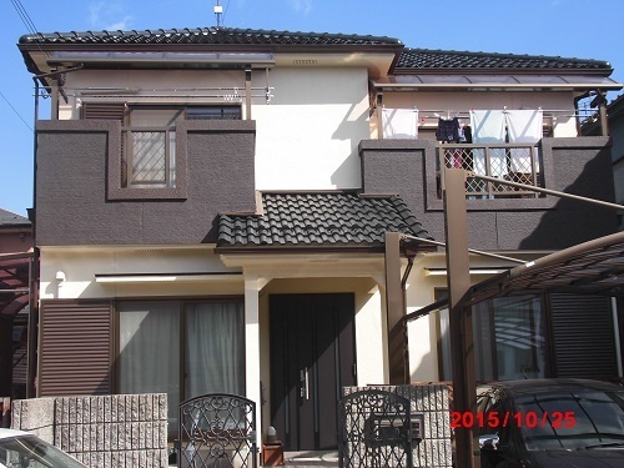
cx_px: 312
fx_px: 739
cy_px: 234
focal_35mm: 41
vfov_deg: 35.1
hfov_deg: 45.8
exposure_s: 1/125
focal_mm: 7.28
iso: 125
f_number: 10.44
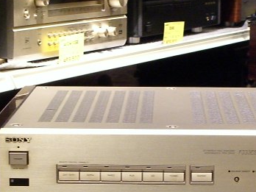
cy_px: 155
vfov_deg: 10.1
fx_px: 1087
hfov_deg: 13.4
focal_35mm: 147
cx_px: 183
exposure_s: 1/30
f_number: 4.4
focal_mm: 16.6
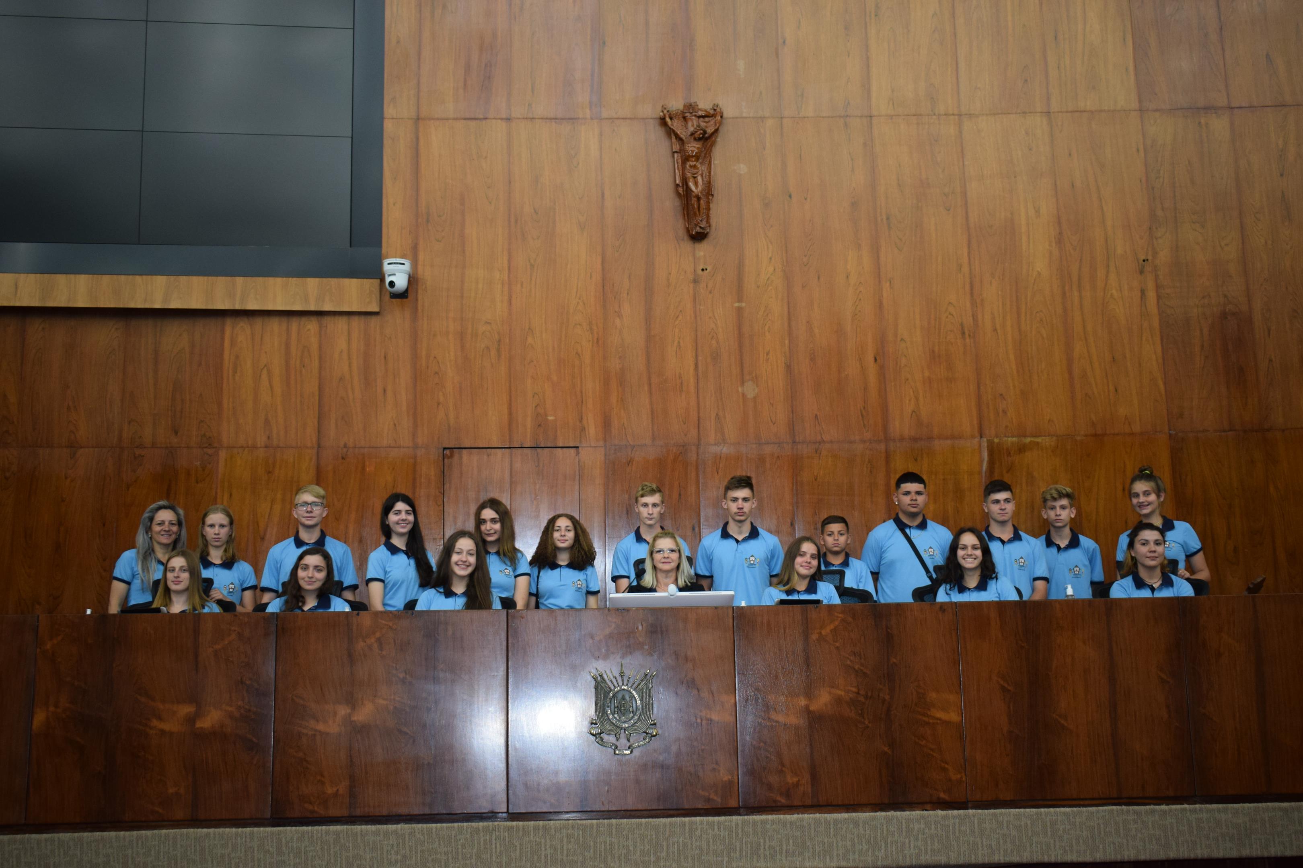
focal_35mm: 39
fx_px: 1411
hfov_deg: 49.6
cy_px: 434
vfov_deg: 34.2
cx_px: 652
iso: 900
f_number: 4
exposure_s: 1/60
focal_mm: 26
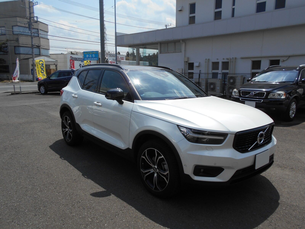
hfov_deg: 67.3
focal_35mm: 26
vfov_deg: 53.1
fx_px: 229
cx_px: 152
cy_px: 114
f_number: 3.2
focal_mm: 4.6
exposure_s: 1/1600
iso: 80
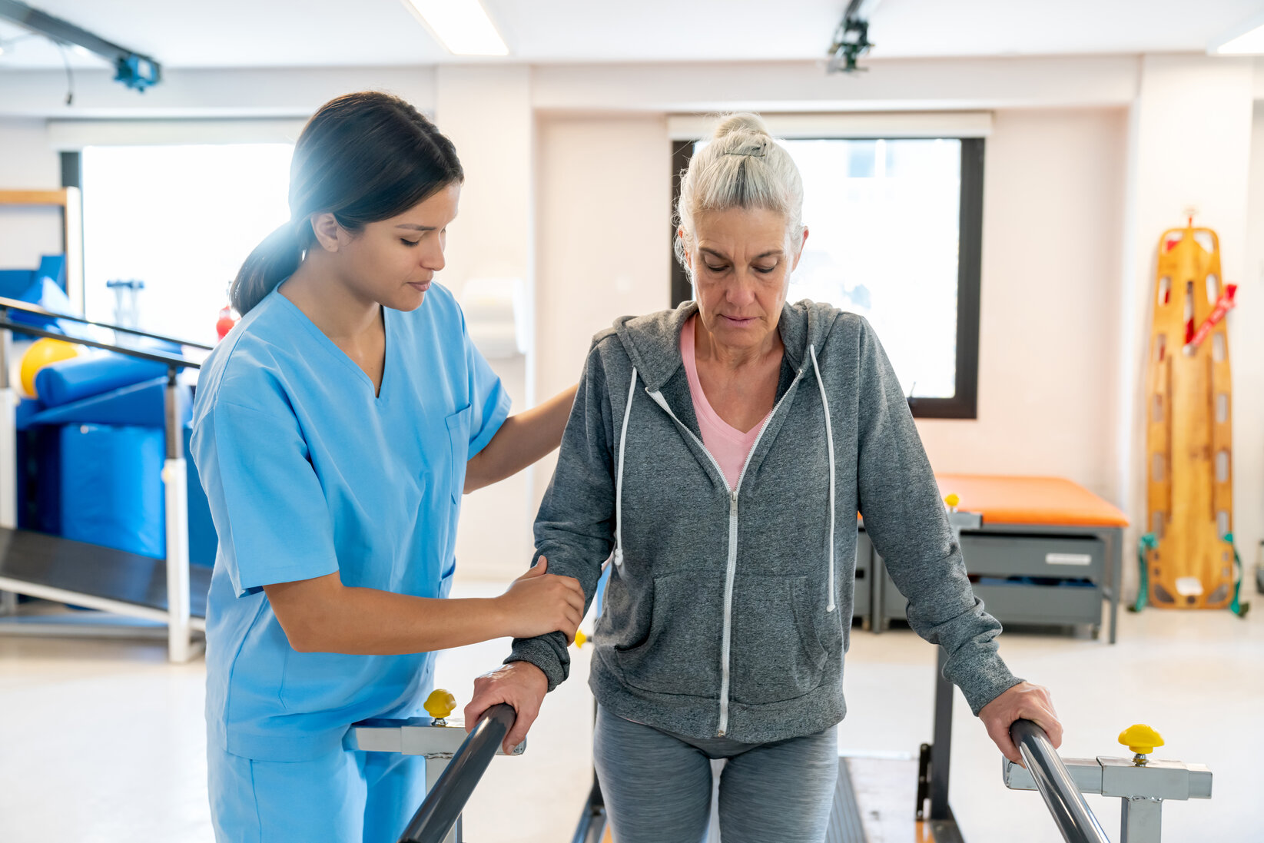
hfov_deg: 48.5
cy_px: 422
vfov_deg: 33.4
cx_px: 632
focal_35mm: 40
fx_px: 1404
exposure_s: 1/100
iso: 1600
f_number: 3.5
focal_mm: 40
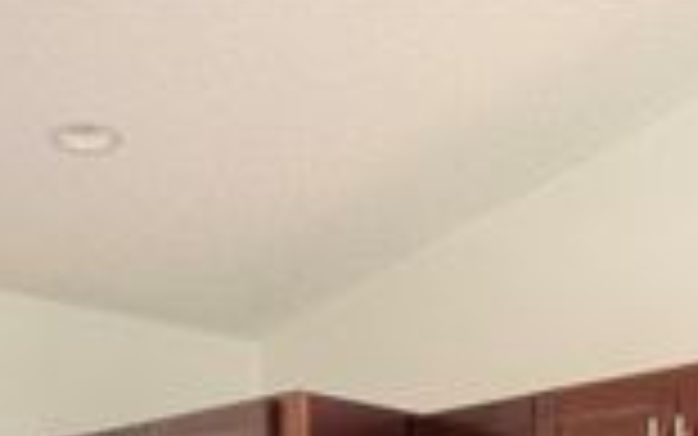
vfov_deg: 13.9
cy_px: 825
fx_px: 1560
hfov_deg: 24.6
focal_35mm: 82
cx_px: 608
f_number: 1.78
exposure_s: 1/60
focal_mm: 6.76
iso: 320
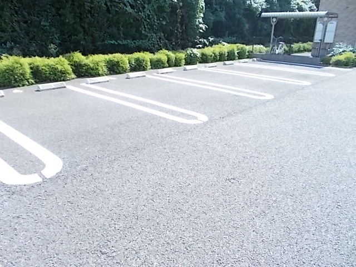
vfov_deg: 53.1
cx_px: 178
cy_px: 134
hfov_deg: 67.3
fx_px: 267
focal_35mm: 26
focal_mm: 4.6
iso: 80
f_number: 3.2
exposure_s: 1/200
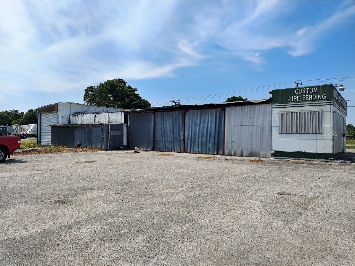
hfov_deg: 69.4
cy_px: 133
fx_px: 256
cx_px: 178
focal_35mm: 25
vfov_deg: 54.9
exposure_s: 1/1748
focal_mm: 4.71
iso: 100
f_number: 1.7
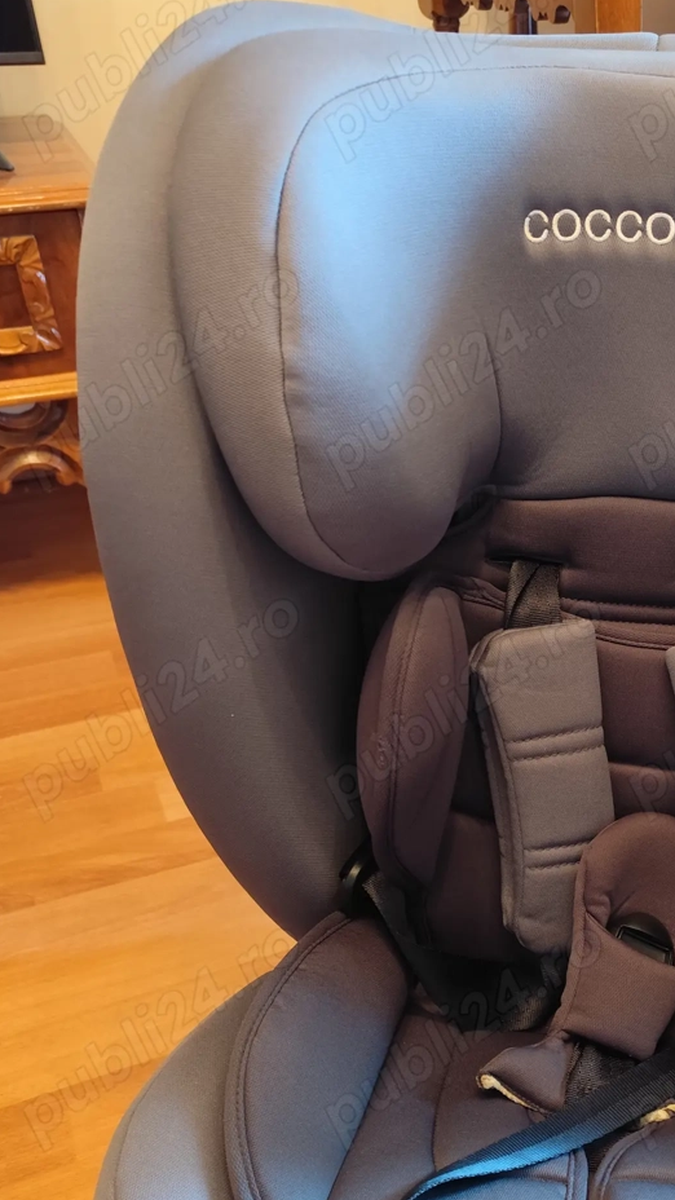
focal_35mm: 36
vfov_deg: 54.5
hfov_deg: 31.3
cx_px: 613
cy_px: 772
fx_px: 1145
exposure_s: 1/24
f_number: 1.65
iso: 1000
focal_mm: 6.19
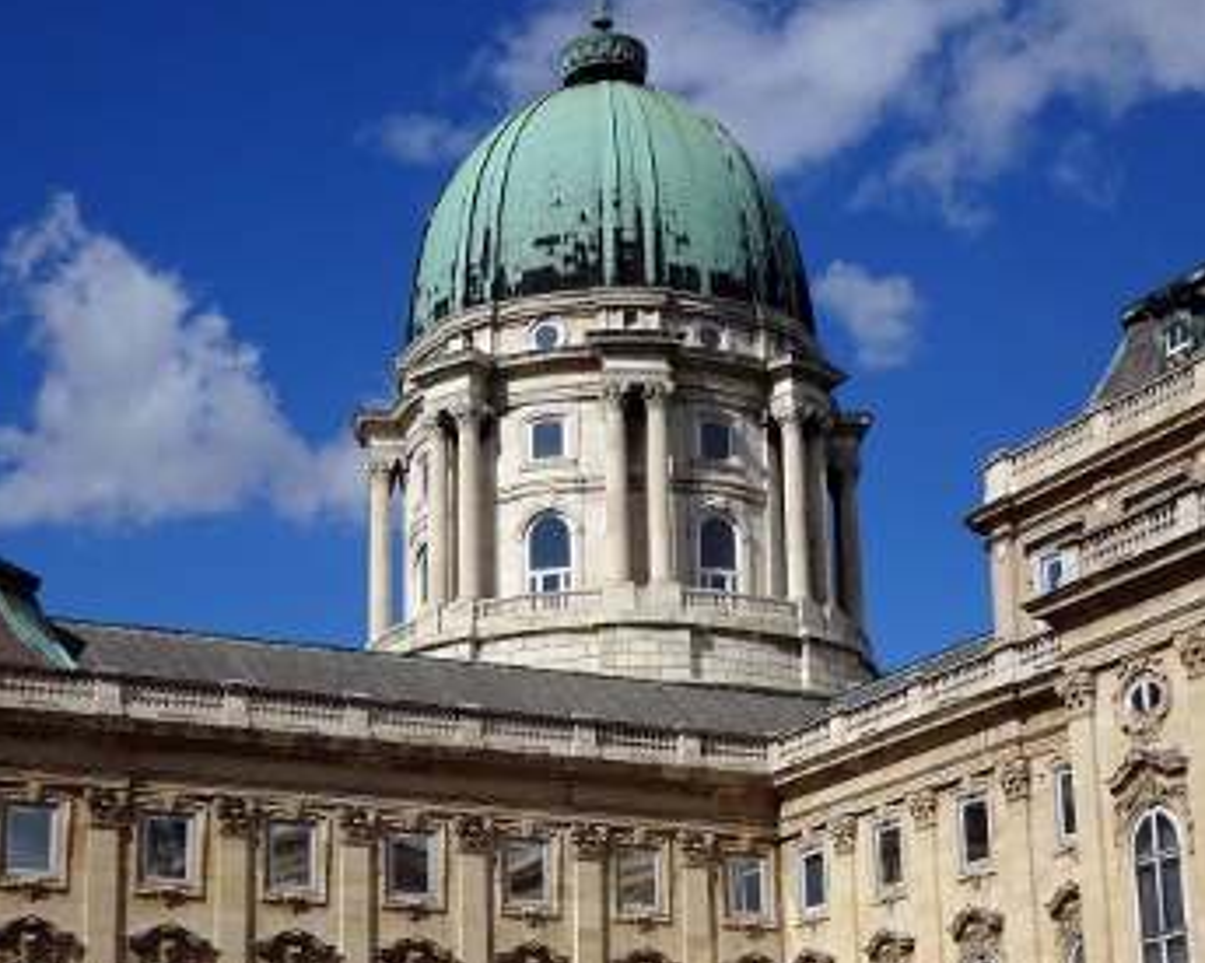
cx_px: 601
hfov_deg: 28.7
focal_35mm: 66
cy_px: 625
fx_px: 2353
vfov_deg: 23.1
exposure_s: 1/1600
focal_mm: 8.51
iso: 80
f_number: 4.5
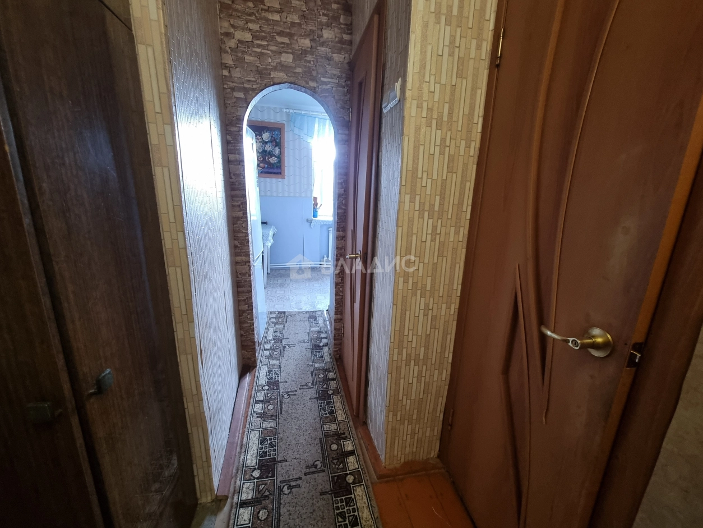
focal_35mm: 13
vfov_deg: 89.9
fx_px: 264
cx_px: 352
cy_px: 264
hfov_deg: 106.2
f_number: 2.2
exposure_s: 1/33
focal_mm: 2.2
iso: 500
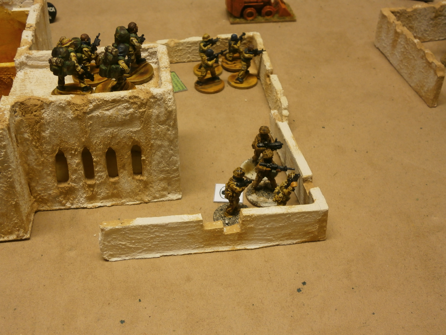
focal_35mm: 47
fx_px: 606
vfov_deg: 30.9
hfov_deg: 40.4
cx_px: 223
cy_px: 168
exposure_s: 1/40
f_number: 3.4
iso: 125
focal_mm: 8.3
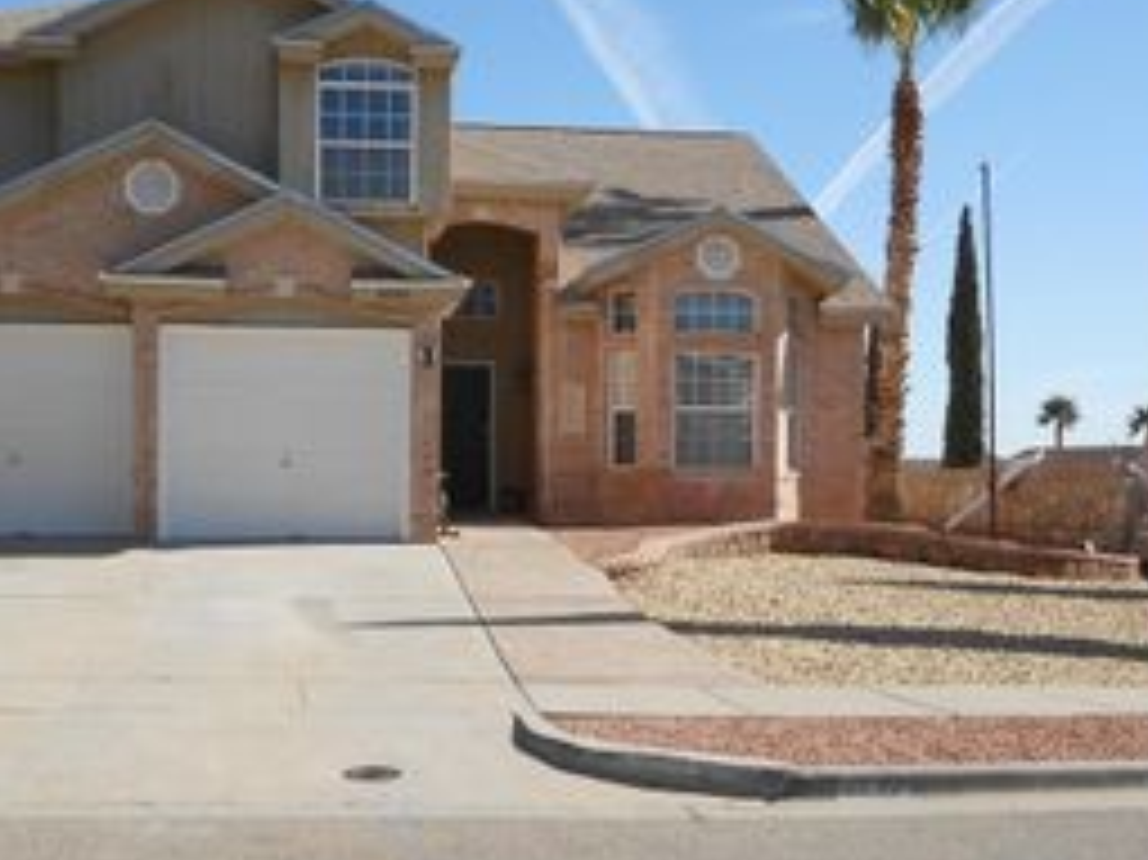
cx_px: 540
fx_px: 1691
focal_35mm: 51
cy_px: 421
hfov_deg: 37.5
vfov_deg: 28.5
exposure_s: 1/1000
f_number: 3.2
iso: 80
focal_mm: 4.6
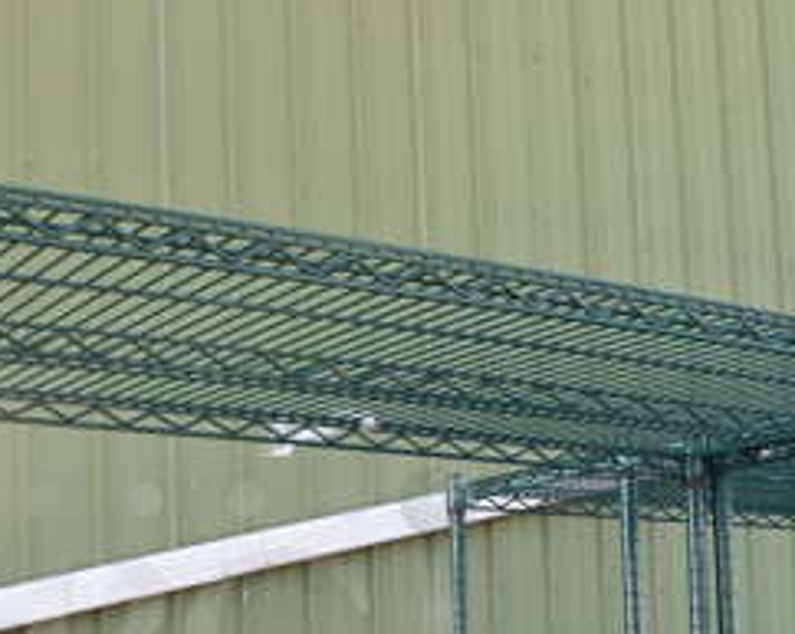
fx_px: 1504
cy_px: 634
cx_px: 246
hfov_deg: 29.3
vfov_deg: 22.9
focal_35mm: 64
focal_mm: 18
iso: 320
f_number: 5.6
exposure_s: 1/250
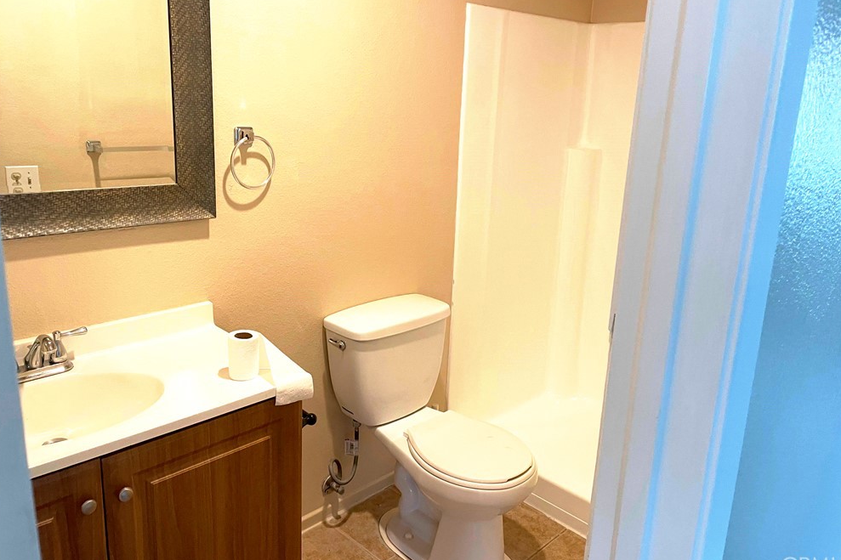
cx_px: 423
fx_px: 654
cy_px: 251
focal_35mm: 28
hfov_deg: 65.5
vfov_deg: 46.3
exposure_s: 1/60
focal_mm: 4.2
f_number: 1.6
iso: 125
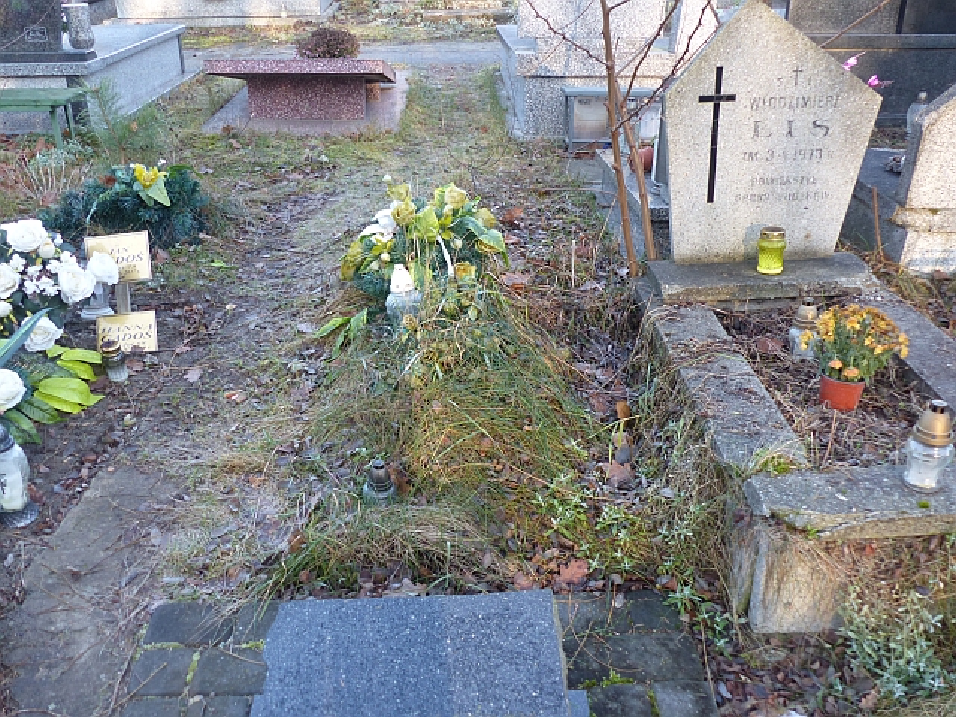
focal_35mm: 32
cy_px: 358
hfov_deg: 56.8
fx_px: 884
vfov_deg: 44.2
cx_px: 478
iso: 100
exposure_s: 1/80
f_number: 2.8
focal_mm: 5.8
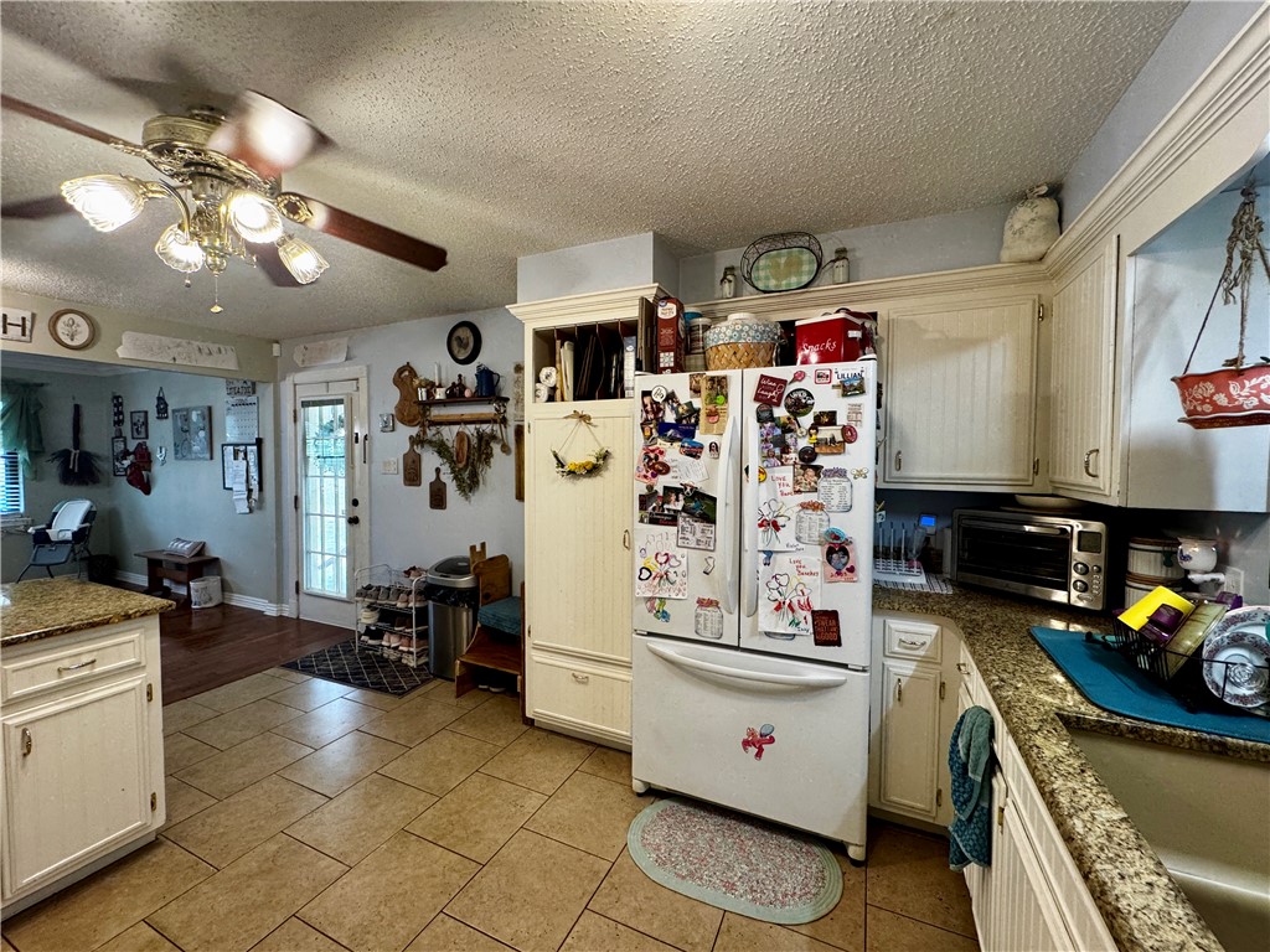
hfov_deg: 102.1
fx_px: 514
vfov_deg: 85.7
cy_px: 476
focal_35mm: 14
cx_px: 635
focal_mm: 2.22
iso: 200
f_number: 2.2
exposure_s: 1/60
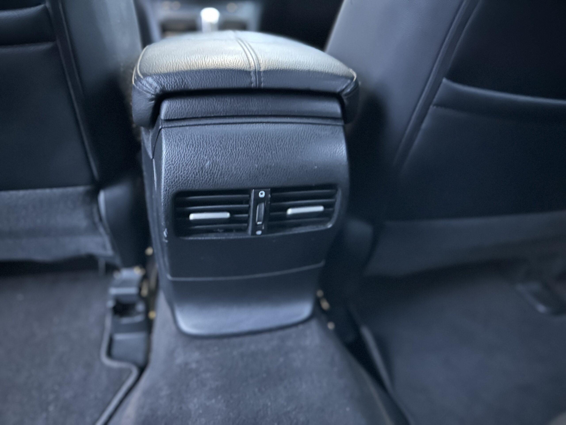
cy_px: 212
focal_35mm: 24
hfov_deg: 71.6
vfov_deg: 56.8
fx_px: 392
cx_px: 283
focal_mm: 6.86
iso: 3200
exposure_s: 1/9
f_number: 1.78
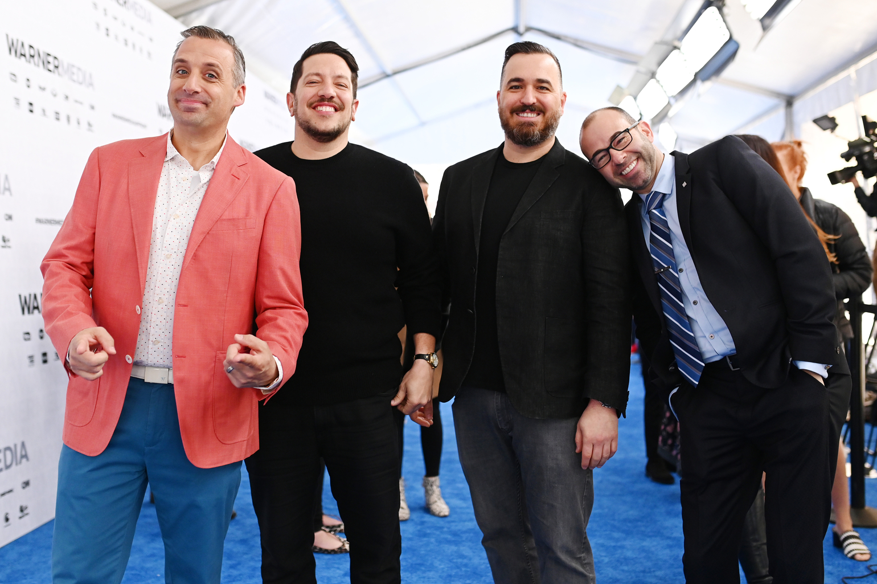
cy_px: 291
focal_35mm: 36
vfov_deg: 36.8
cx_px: 441
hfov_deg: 53.2
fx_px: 876
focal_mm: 35
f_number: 2.8
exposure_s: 1/1600
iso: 2000
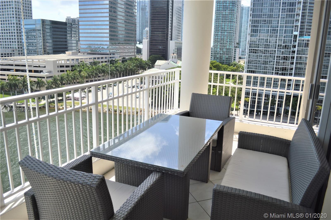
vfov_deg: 47.8
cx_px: 166
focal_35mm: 27
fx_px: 248
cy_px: 110
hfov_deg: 67.4
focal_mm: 18
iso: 100
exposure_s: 1/1000
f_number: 3.5
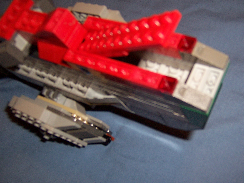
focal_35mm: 41
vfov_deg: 35.1
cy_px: 96
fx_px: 289
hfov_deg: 45.5
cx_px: 150
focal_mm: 5.5
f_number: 2.8
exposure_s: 1/60
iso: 140
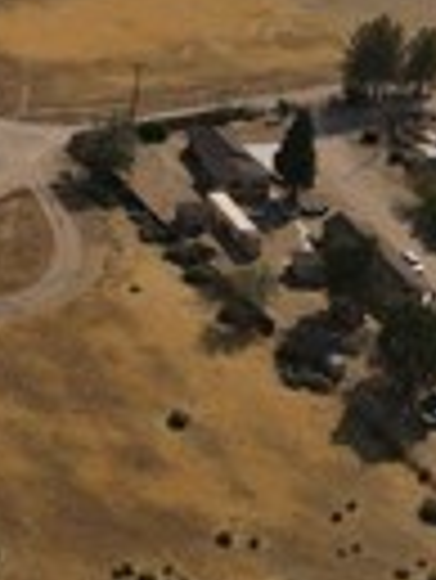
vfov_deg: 15.6
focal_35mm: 119
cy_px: -202
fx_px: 1995
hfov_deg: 11.8
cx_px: -247
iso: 100
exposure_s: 1/100
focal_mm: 4.5
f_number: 2.8
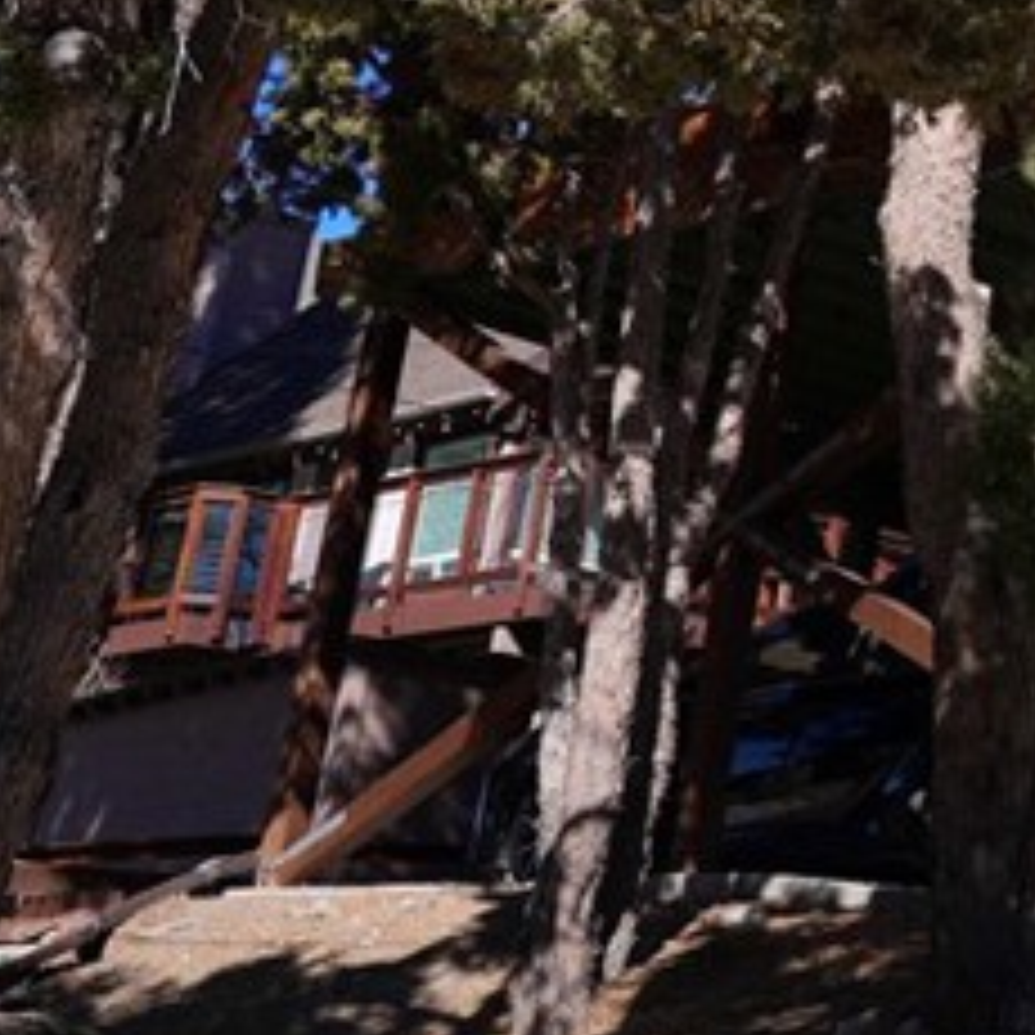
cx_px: 1724
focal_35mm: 91
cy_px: 2
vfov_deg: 18.6
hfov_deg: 16.6
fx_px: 3078
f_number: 5.6
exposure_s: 1/320
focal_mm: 24
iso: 80
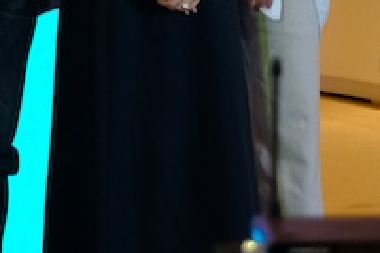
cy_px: -151
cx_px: -23
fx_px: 3008
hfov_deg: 7.2
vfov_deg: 4.8
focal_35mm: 285
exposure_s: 1/125
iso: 1600
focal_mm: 35.3
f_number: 5
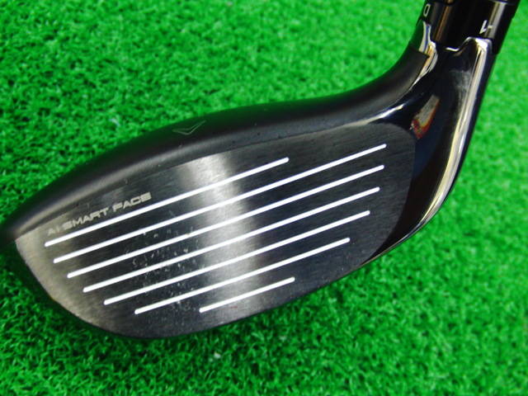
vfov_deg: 38.7
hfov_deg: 50.1
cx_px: 264
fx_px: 564
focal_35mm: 37
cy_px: 198
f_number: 3.6
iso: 400
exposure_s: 1/20
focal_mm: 6.42
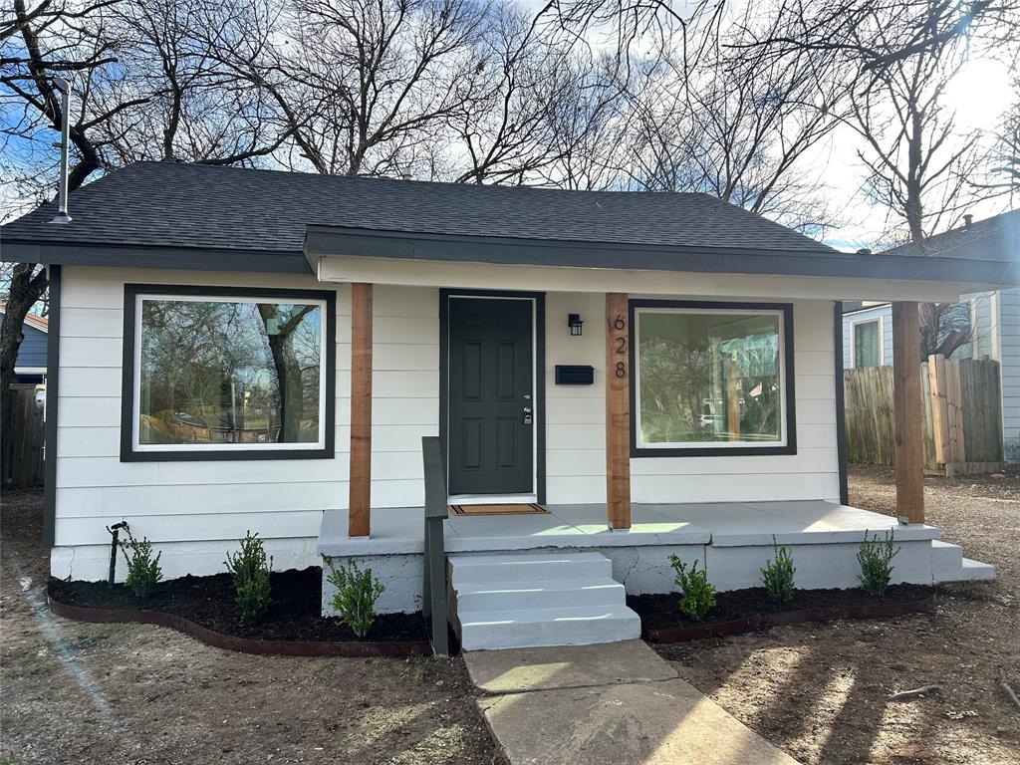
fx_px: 766
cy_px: 382
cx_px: 510
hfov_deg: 67.3
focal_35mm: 26
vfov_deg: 53.1
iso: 50
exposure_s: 1/1135
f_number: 1.5
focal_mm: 5.7
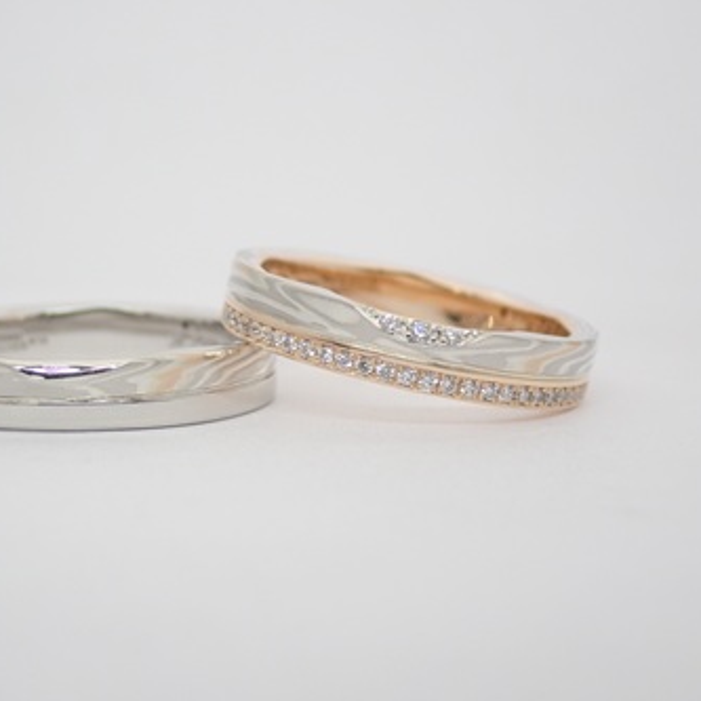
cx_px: 244
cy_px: 350
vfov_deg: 18.9
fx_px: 2108
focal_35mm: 92
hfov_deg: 18.8
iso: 200
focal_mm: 13.65
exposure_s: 1/125
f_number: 4.1
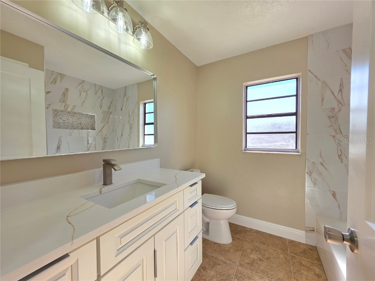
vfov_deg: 89.9
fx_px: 141
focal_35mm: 13
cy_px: 140
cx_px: 188
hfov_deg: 106.2
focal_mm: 2.2
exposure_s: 1/120
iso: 32
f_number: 1.9
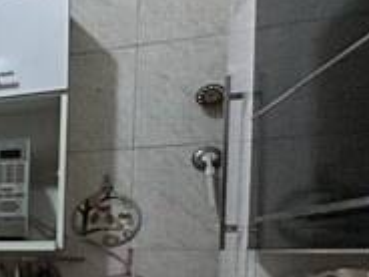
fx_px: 650
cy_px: 271
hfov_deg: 18.3
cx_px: -395
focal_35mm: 61
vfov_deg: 23.1
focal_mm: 2.22
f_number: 2.2
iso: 320
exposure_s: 1/60
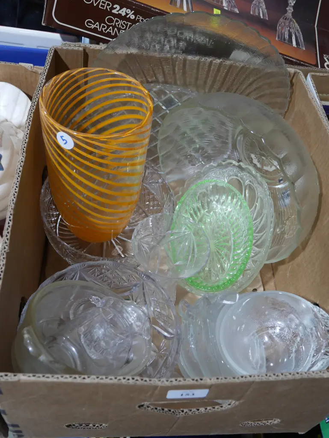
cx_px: 164
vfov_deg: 51.3
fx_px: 456
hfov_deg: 39.7
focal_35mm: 36
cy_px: 219
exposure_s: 1/60
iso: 500
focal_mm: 18
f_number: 4
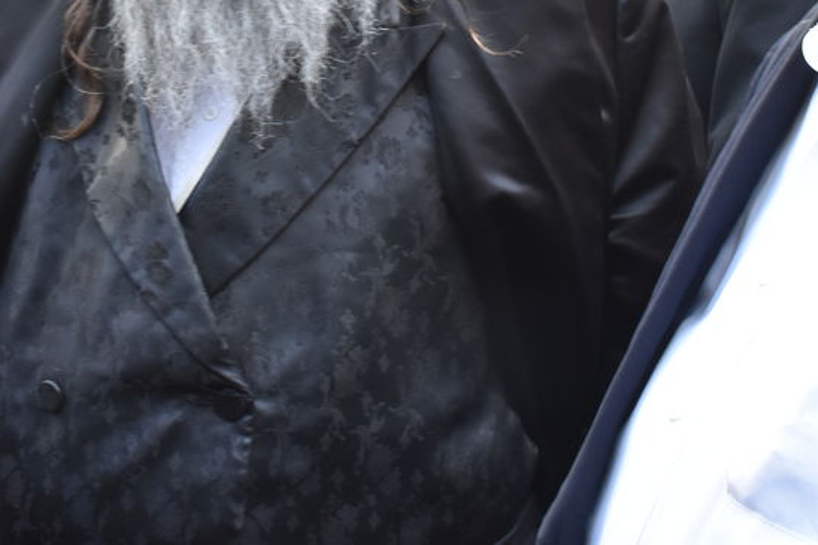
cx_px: 360
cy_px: -96
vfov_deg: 14.4
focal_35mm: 92
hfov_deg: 22.1
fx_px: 2090
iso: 800
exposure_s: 1/100
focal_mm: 24
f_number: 13
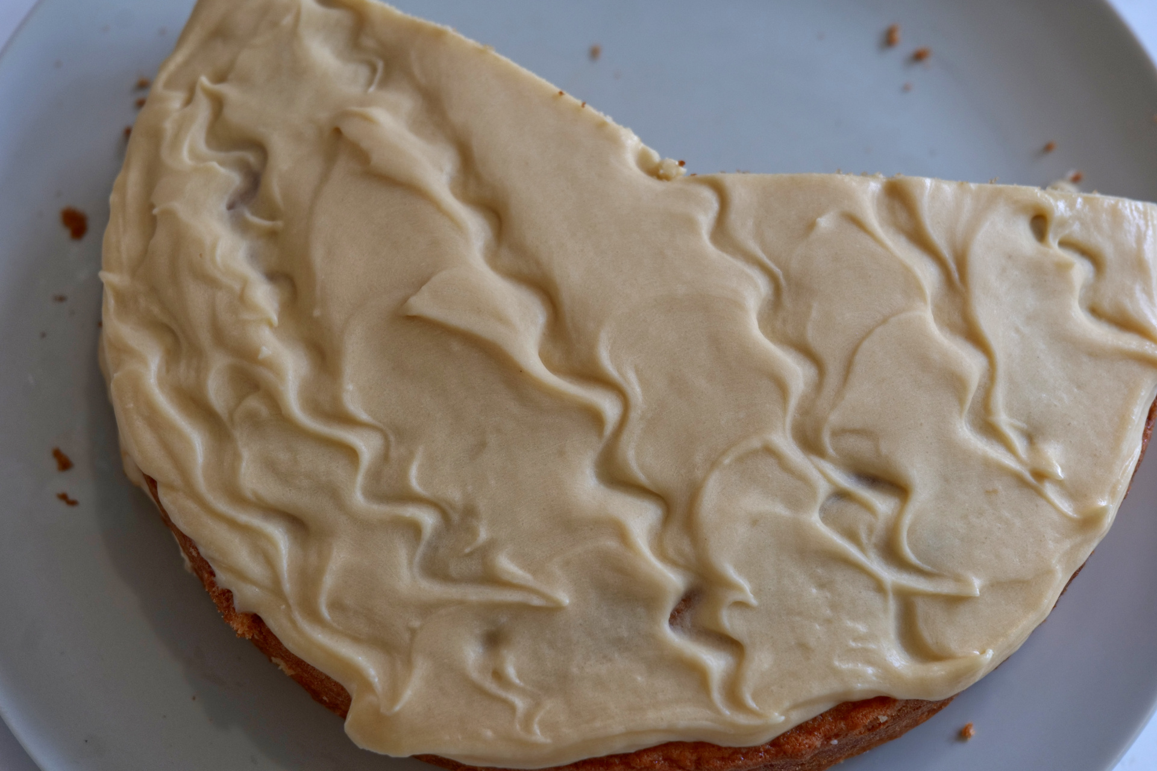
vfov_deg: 22.6
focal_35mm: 60
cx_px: 578
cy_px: 386
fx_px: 1928
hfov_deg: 33.4
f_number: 7.1
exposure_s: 1/80
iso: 1000
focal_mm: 60
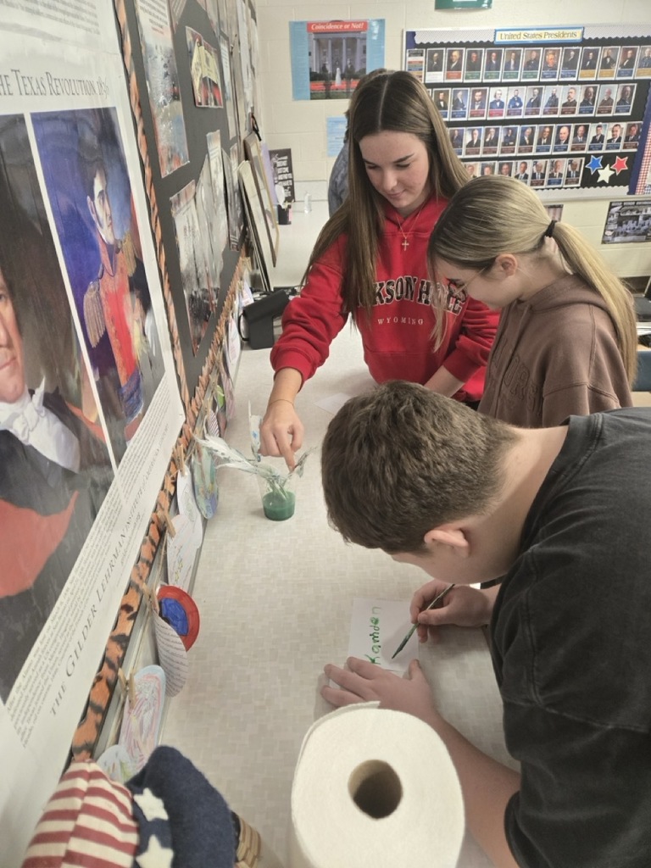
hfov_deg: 58.9
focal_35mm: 23
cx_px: 326
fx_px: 577
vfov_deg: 73.9
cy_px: 434
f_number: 1.8
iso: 640
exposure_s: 1/120
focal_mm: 5.4
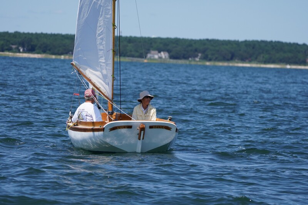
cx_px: 154
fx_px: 2309
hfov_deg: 7.6
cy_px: 102
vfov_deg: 5.1
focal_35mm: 270
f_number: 5.6
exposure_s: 1/1600
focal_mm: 180
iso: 200
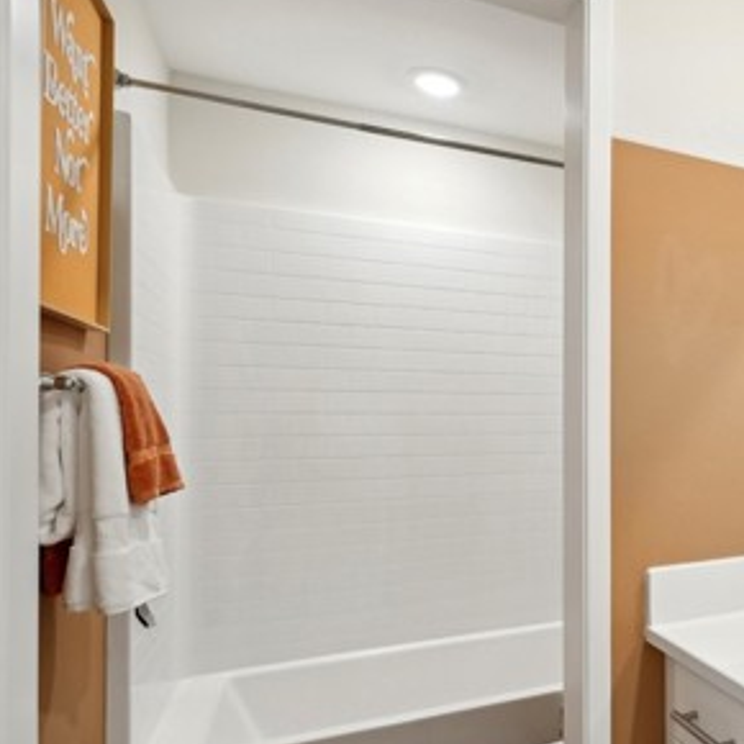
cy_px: 428
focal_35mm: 30
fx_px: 729
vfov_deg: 53.8
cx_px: 793
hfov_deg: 43.6
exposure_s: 1/10
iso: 400
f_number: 8
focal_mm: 16
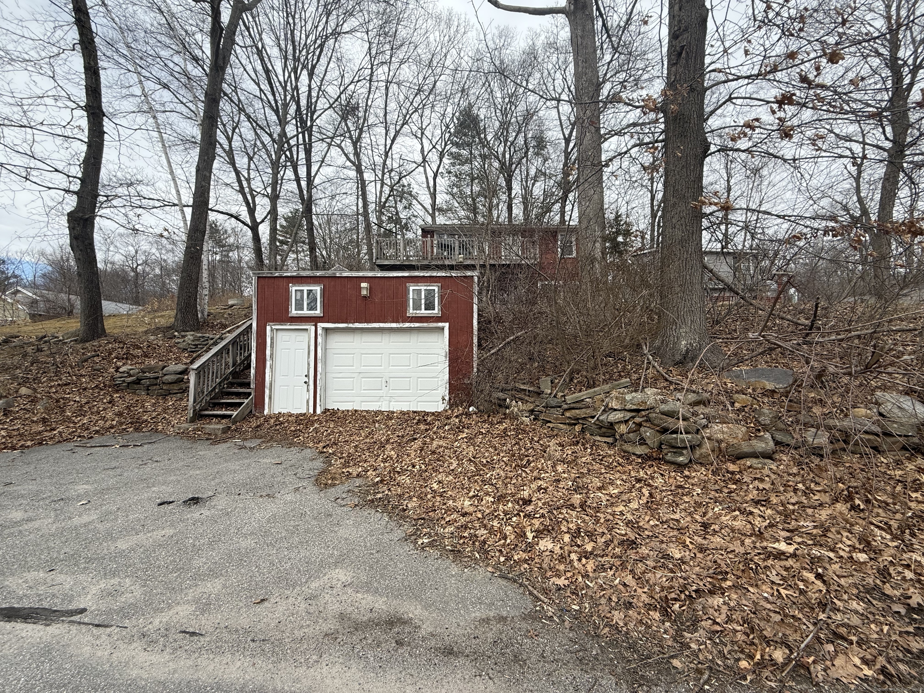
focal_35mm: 14
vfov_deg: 85.7
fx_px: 374
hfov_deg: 102.1
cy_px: 346
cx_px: 462
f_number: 2.2
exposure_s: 1/820
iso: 50
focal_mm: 2.22
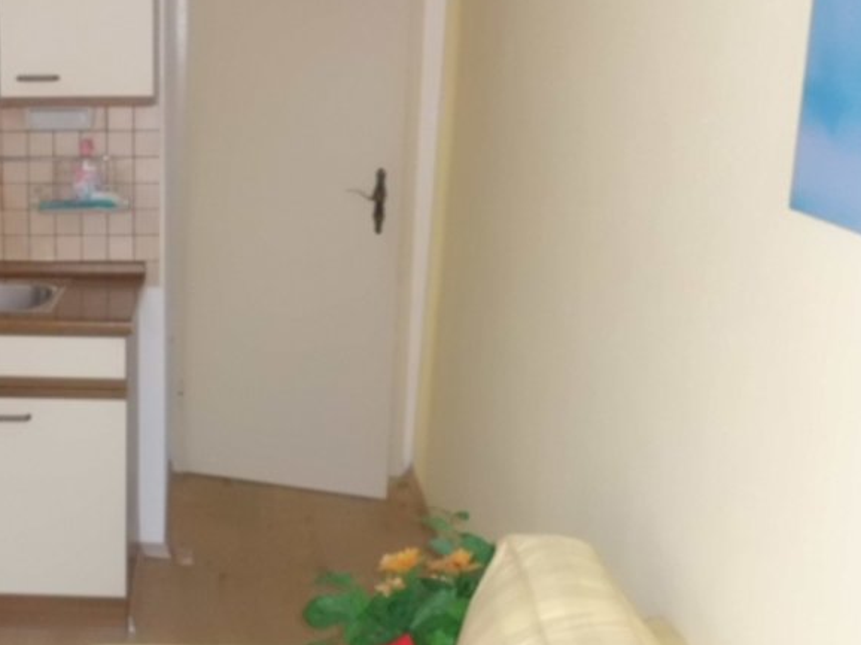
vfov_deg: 27.0
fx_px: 1343
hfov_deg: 34.0
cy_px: 390
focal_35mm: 54
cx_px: 124
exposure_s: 1/60
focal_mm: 4.6
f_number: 3.2
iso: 400
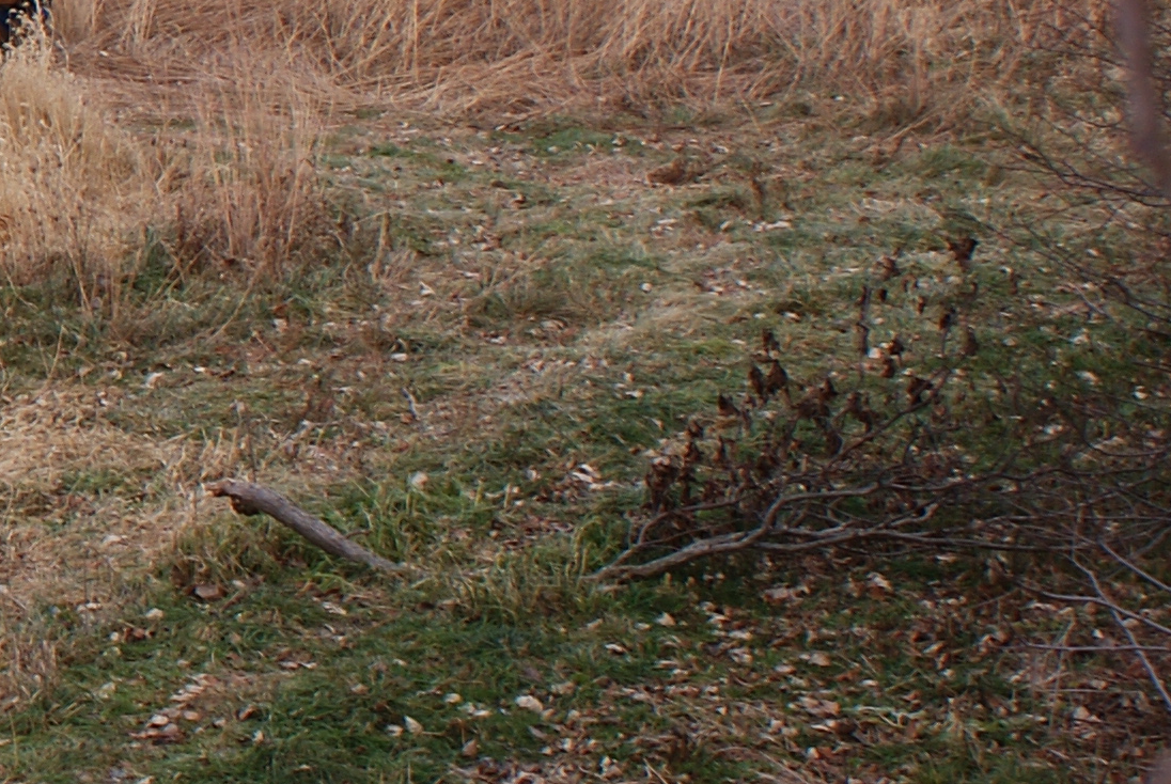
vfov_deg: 8.6
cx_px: -830
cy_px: 30
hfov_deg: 12.0
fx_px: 5179
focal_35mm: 159
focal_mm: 30
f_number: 9
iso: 100
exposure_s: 1/80
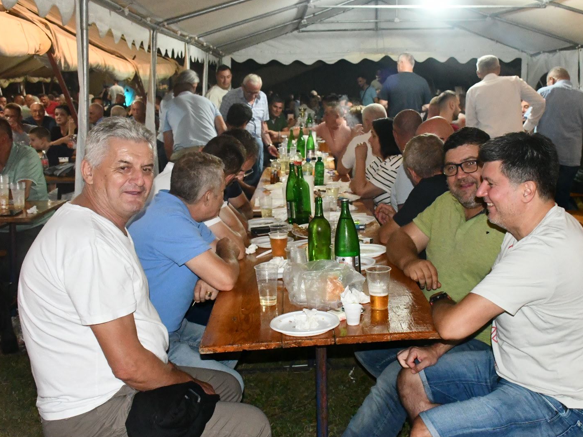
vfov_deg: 33.6
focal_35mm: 43
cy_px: 221
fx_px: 724
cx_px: 312
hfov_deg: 43.8
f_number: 7.1
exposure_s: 1/60
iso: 10000
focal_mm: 26
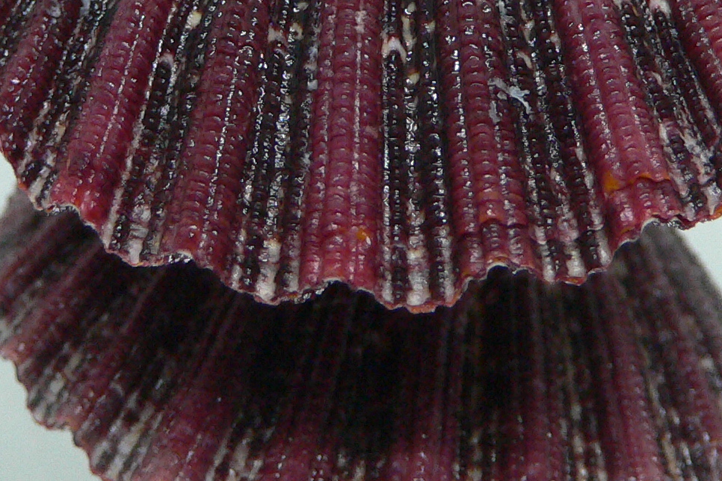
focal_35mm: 76
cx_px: 377
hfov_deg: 26.6
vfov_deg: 17.6
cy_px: 32
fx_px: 1524
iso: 200
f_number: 2.8
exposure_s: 1/30
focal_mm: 4.6
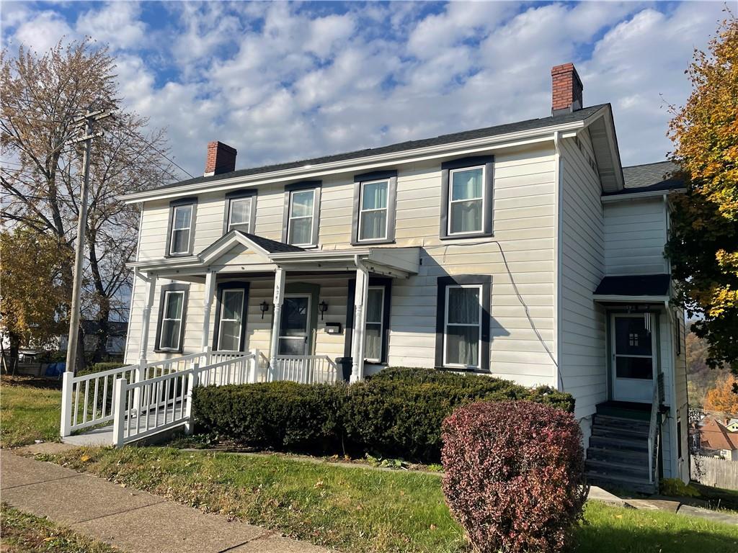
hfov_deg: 67.3
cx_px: 369
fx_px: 554
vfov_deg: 53.1
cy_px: 276
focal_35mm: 26
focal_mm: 4.2
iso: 32
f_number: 1.6
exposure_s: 1/5814
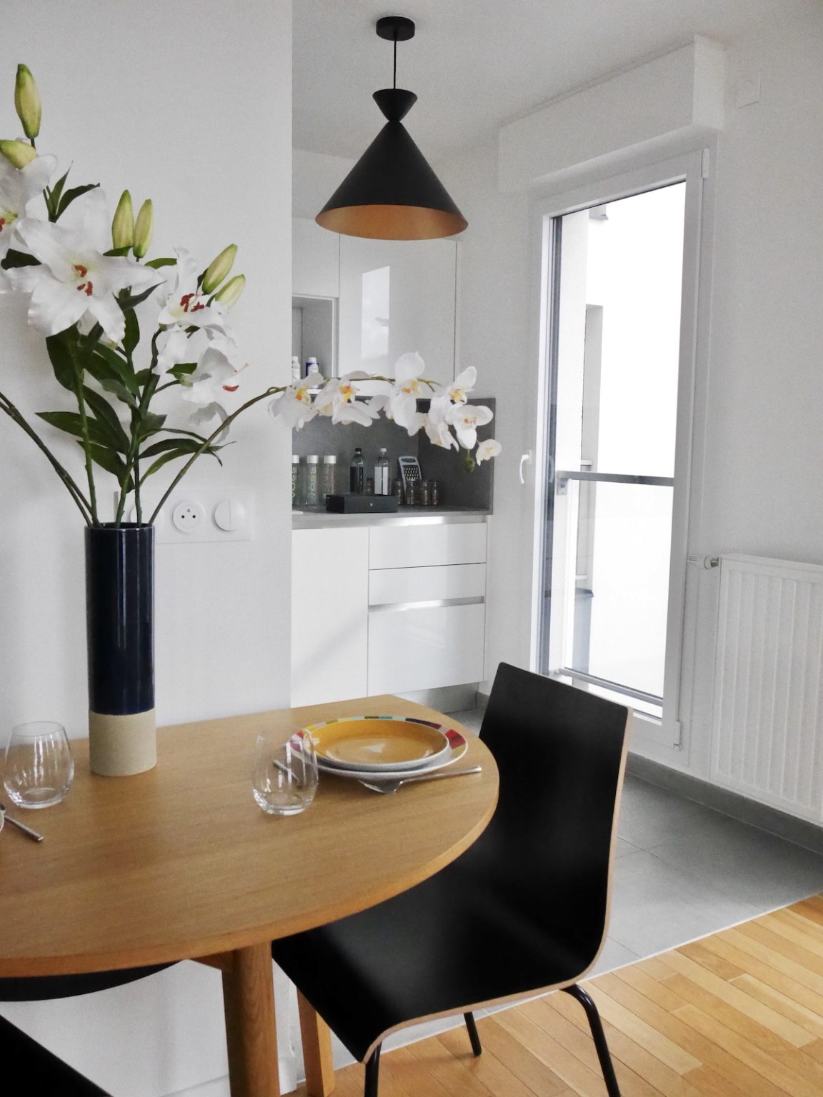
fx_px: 1014
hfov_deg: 44.2
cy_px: 548
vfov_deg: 56.8
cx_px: 412
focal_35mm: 32
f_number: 6.3
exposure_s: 1/1600
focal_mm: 16
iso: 6400
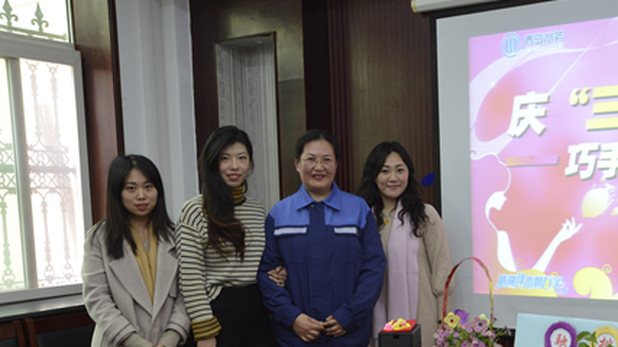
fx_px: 819
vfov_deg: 23.6
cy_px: 278
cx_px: 412
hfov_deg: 40.8
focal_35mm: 50
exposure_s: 1/60
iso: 2000
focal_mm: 34
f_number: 7.1
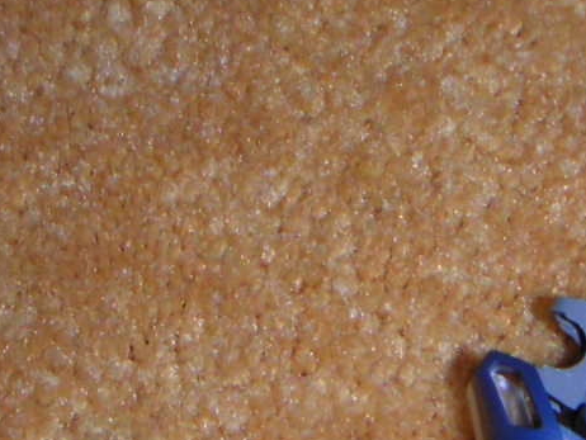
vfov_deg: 13.4
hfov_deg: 18.2
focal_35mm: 108
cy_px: 519
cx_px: 361
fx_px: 1829
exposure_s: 1/45
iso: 200
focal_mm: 5.1
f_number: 6.7
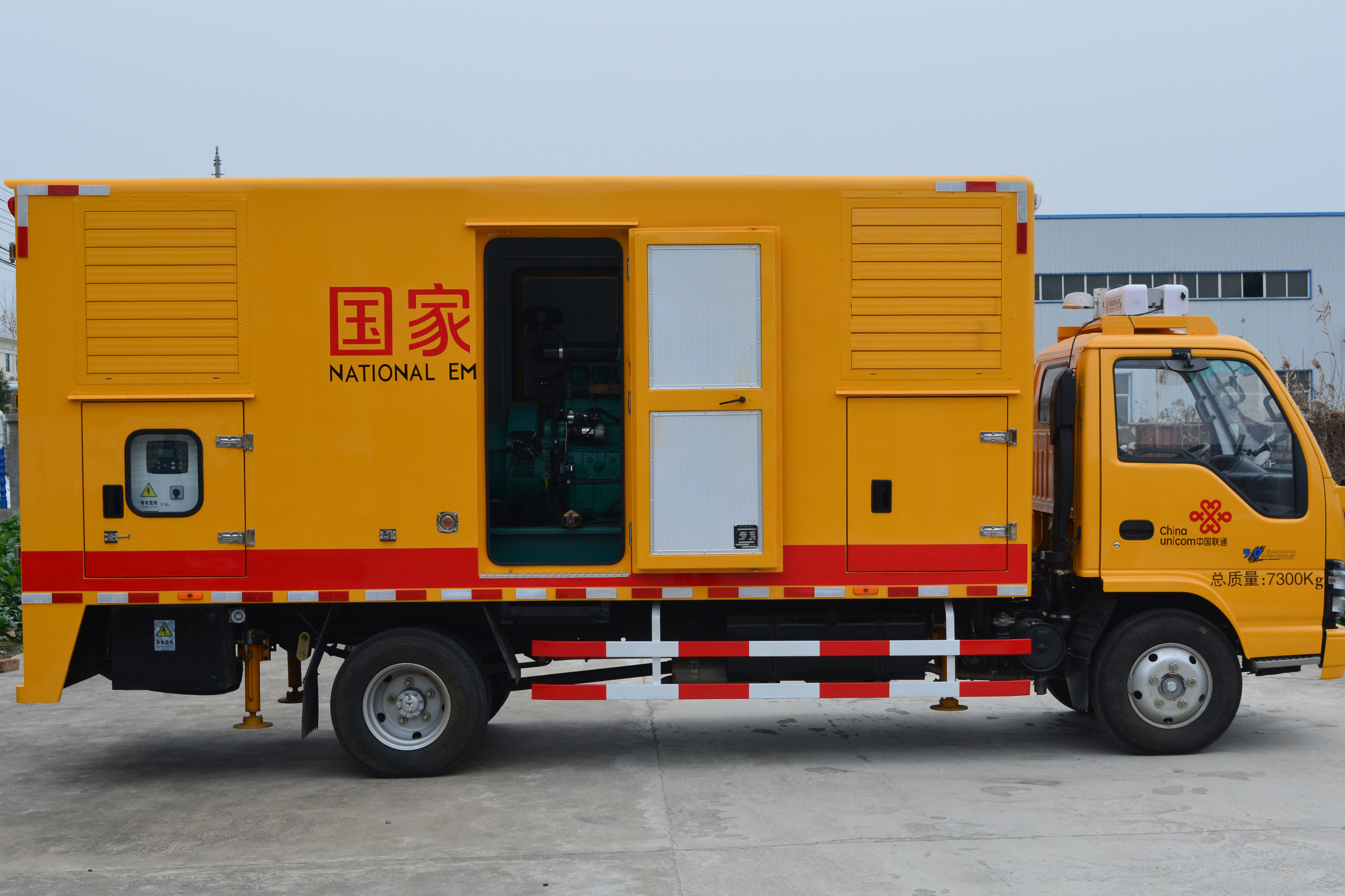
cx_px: 715
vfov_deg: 25.0
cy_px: 537
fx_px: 2017
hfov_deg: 36.9
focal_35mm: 54
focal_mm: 30
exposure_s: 1/30
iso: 400
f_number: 9
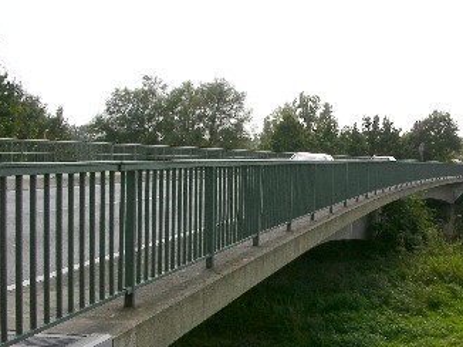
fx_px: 842
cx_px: 346
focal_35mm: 63
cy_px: 233
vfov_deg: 23.1
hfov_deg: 30.3
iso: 50
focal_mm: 8.9
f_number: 8
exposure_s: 1/140
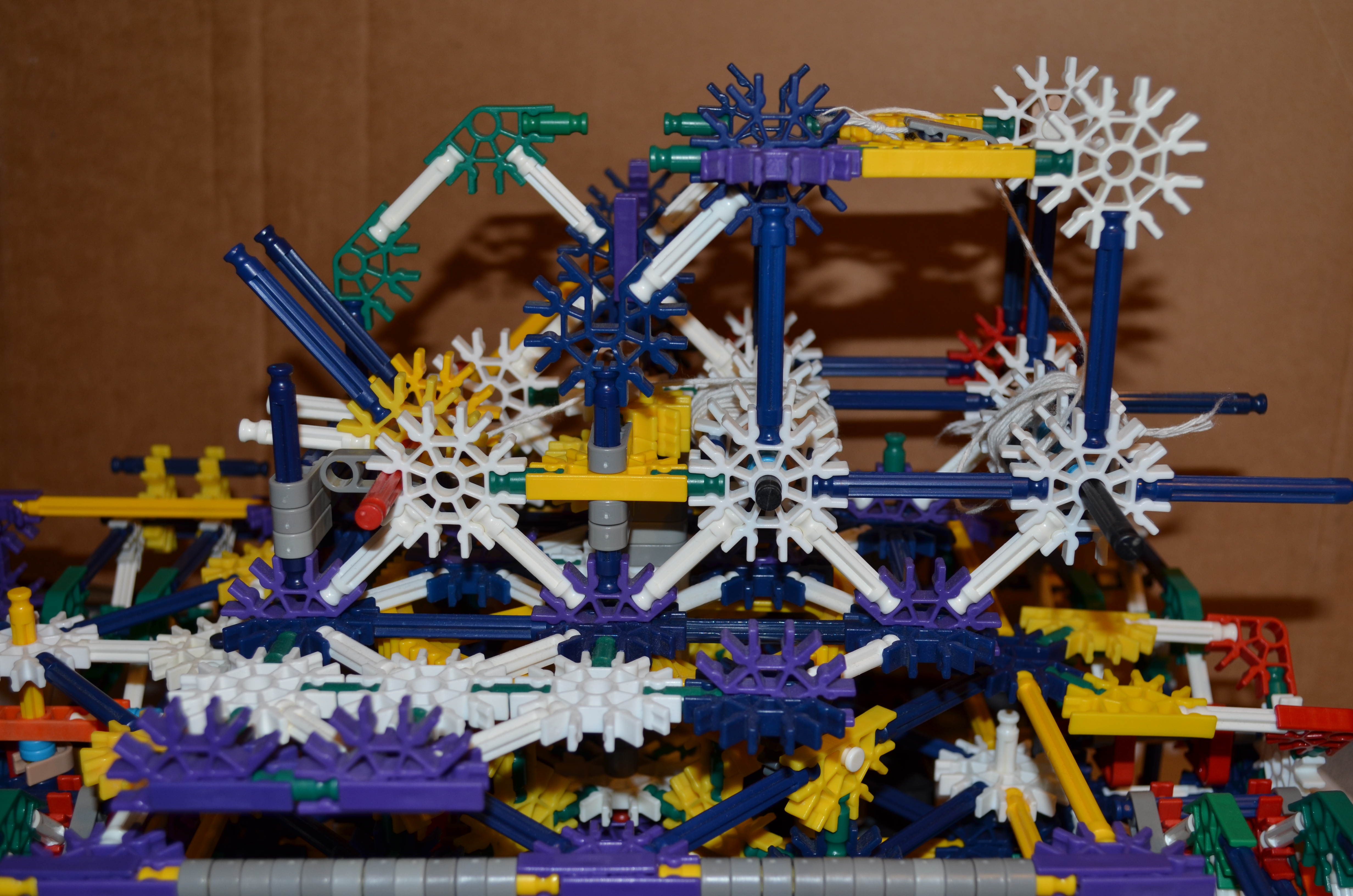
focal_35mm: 42
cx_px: 676
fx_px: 1575
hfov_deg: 46.5
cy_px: 448
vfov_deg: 31.8
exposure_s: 1/30
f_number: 5.6
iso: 200
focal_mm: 28
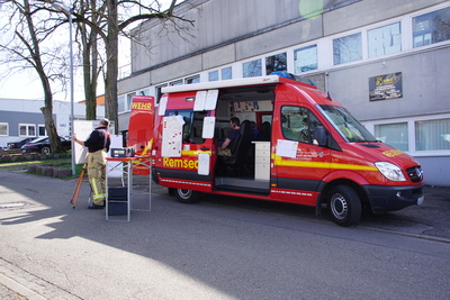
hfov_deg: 61.9
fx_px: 375
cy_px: 150
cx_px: 225
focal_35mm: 30
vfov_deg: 43.6
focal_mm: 20
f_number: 6.3
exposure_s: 1/100
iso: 100
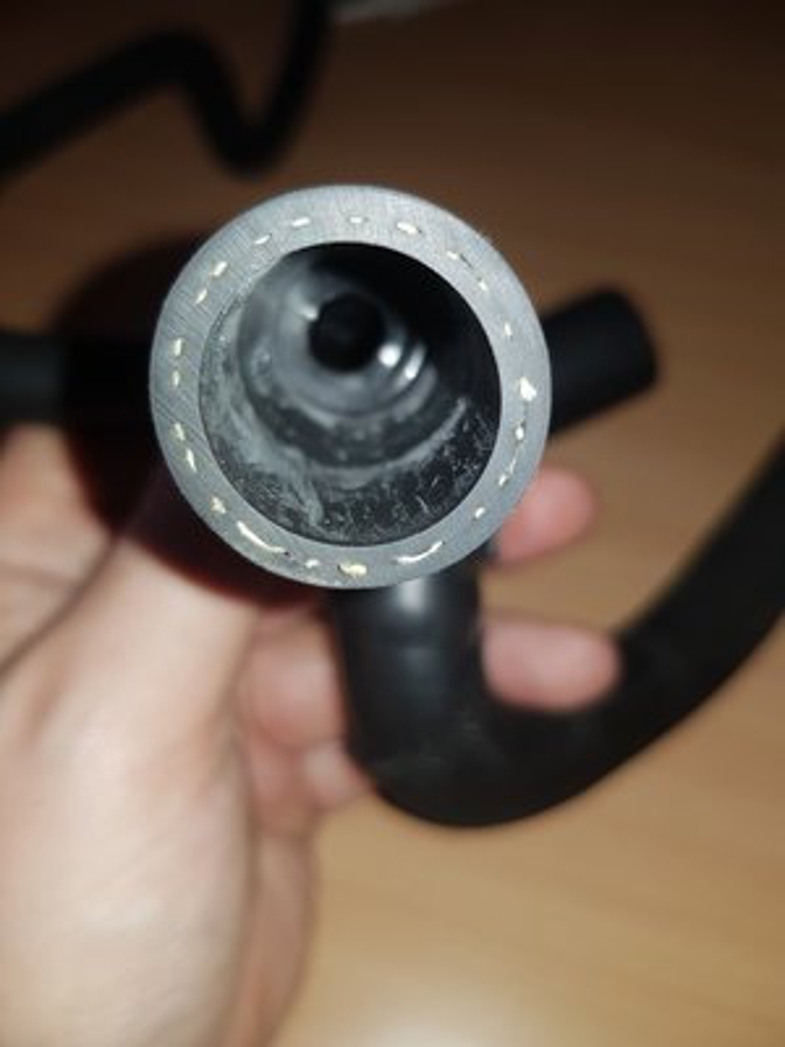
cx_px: 392
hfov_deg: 53.1
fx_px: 786
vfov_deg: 67.3
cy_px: 524
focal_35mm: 26
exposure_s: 1/188
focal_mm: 4.2
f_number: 1.7
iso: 40
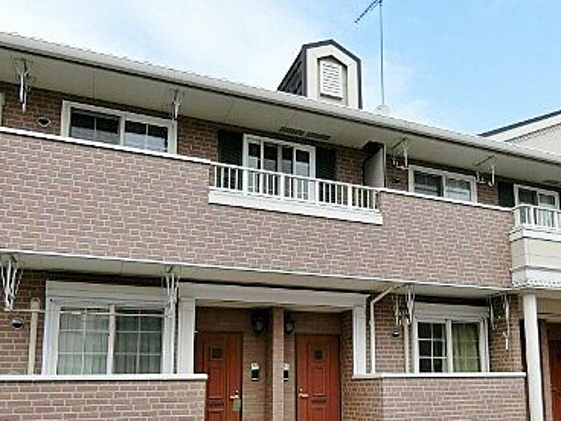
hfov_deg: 54.5
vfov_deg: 41.8
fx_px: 535
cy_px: 311
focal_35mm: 33
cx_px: 364
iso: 80
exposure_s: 1/800
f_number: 2.7
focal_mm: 4.06
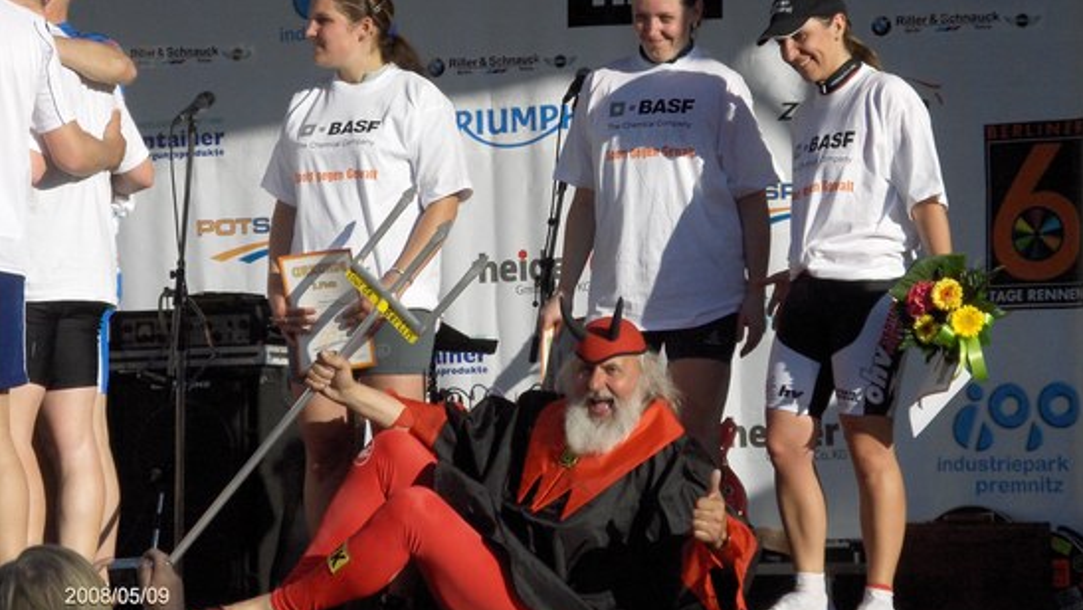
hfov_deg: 16.8
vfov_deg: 9.5
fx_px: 3677
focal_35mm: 128
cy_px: 278
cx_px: 542
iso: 100
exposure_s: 1/1010
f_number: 5
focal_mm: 24.2
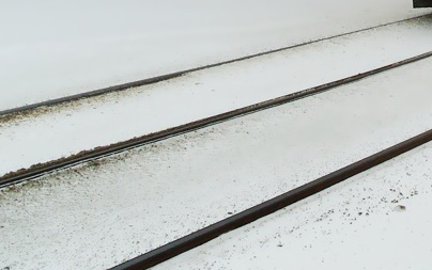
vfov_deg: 13.2
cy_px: -126
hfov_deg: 20.7
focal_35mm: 94
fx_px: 1107
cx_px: 514
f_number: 5.3
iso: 80
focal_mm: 7.8
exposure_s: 1/250
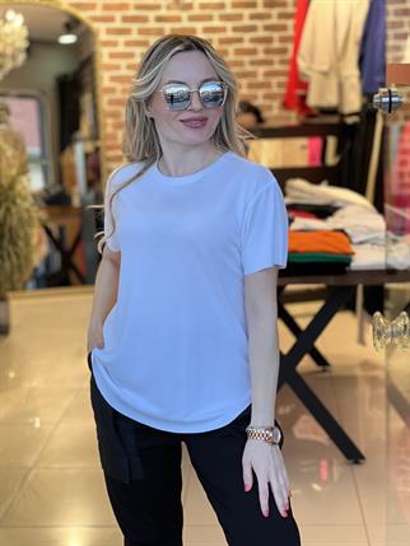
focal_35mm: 77
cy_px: 273
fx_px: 1215
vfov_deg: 25.3
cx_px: 205
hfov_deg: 19.1
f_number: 2.8
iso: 160
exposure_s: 1/100
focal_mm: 9
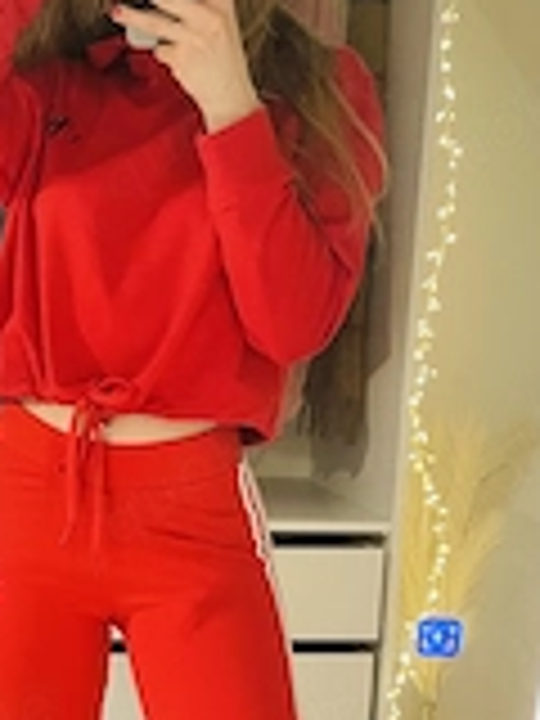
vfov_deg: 29.5
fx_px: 1352
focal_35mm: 65
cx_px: 86
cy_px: 513
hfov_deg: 22.2
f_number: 1.6
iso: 250
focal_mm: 4.2
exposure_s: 1/59
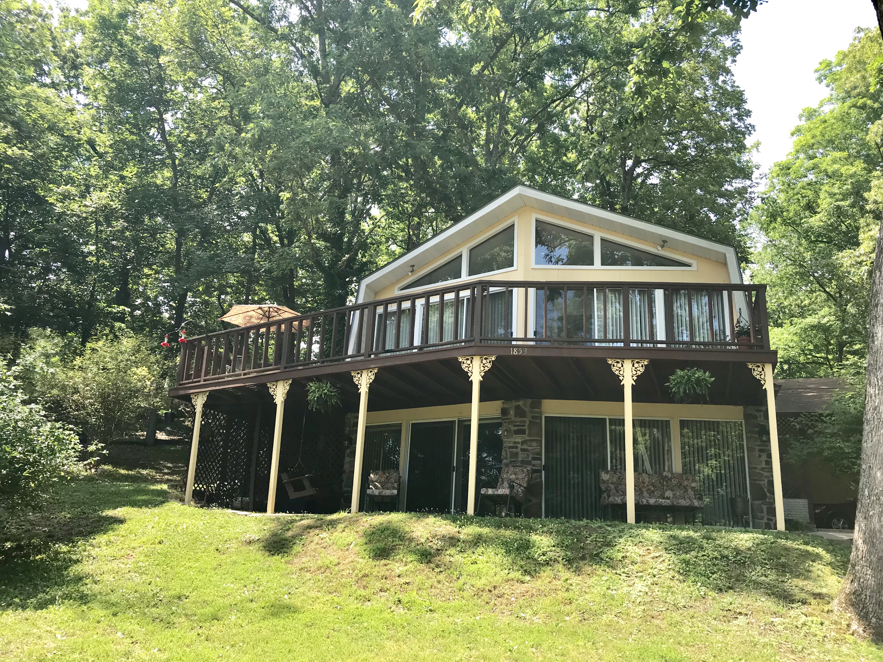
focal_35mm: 28
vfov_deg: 49.7
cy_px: 331
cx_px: 442
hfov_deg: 63.4
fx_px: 714
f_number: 1.8
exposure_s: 1/496
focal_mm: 3.99
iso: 20
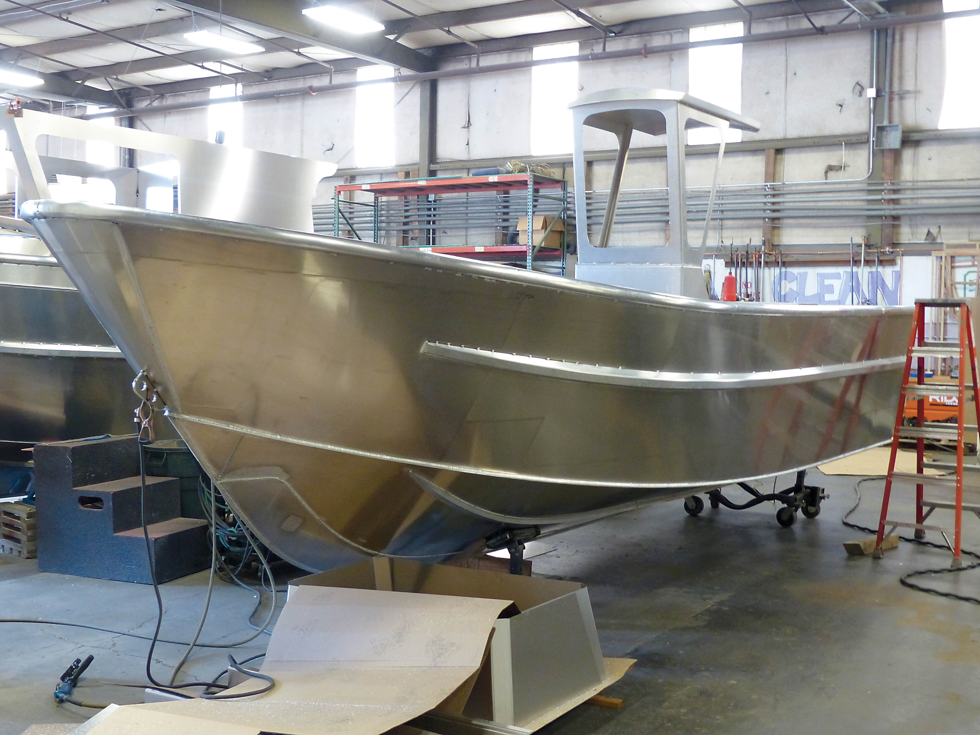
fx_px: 1161
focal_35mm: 41
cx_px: 490
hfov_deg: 45.8
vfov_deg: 35.1
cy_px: 368
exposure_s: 1/40
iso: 400
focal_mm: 7.4
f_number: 2.8
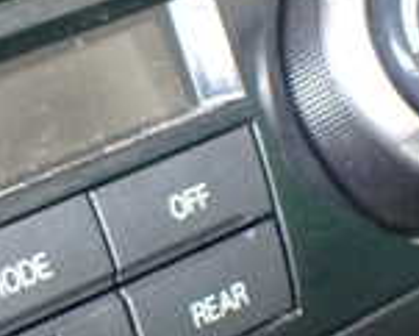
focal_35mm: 116
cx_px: -169
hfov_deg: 15.5
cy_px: 208
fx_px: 1439
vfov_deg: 13.3
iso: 1000
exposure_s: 1/30
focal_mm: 5.4
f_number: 2.3
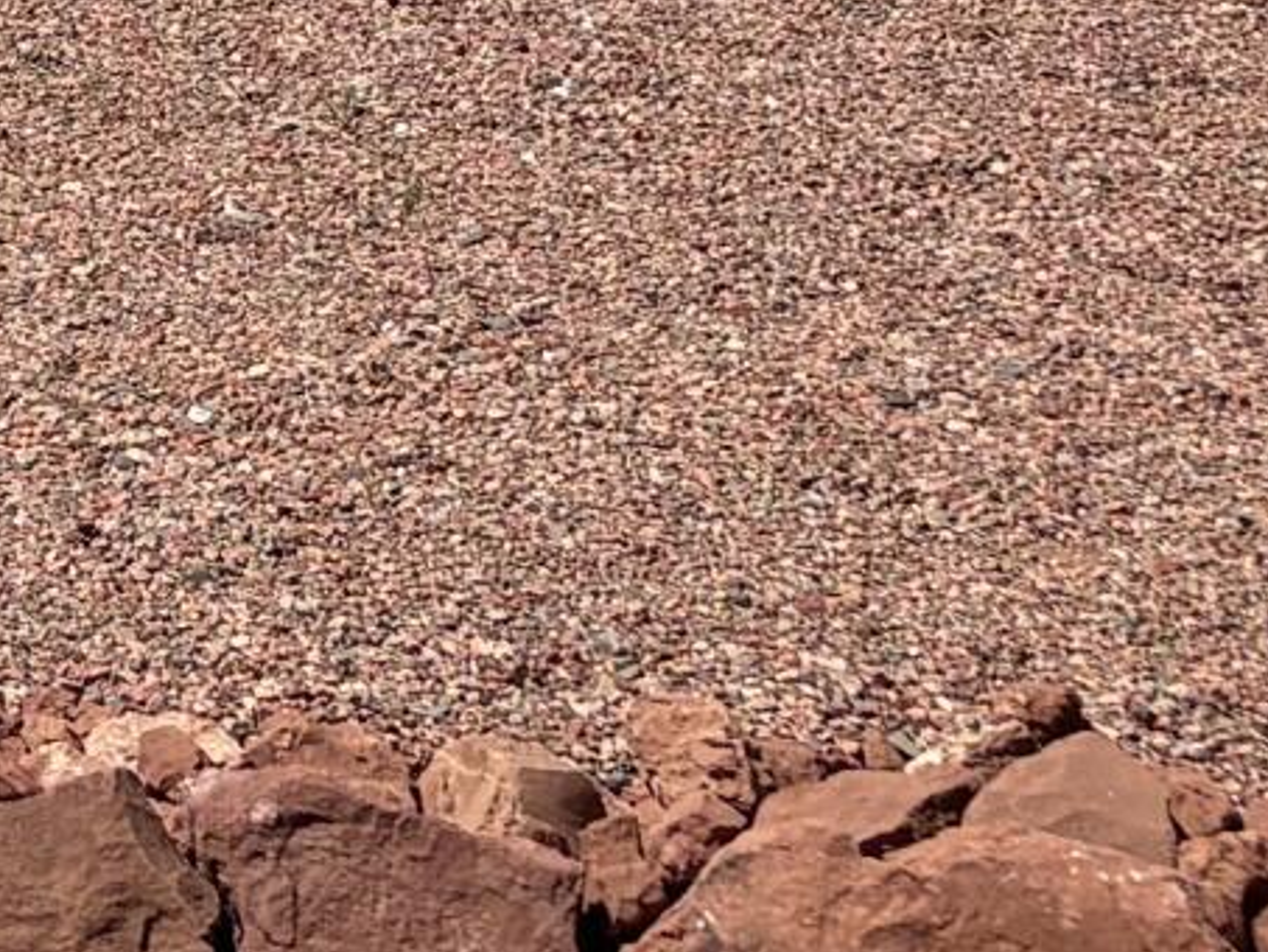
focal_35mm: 172
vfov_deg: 7.8
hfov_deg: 10.3
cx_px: -1500
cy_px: -1565
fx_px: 6302
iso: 50
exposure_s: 1/5348
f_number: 1.6
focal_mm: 5.96
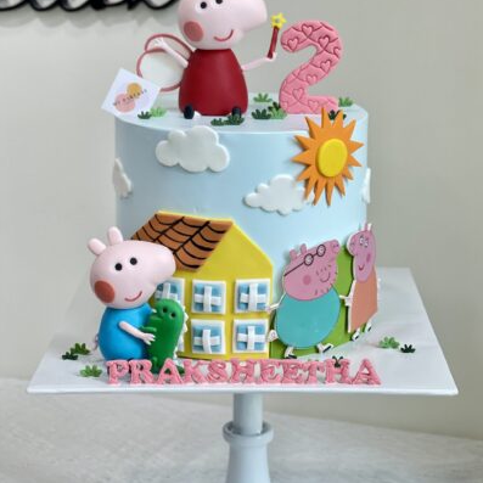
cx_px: 241
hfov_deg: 22.8
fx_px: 1200
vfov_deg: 22.7
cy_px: 160
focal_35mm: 76
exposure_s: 1/100
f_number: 2.2
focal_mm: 7.5
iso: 125
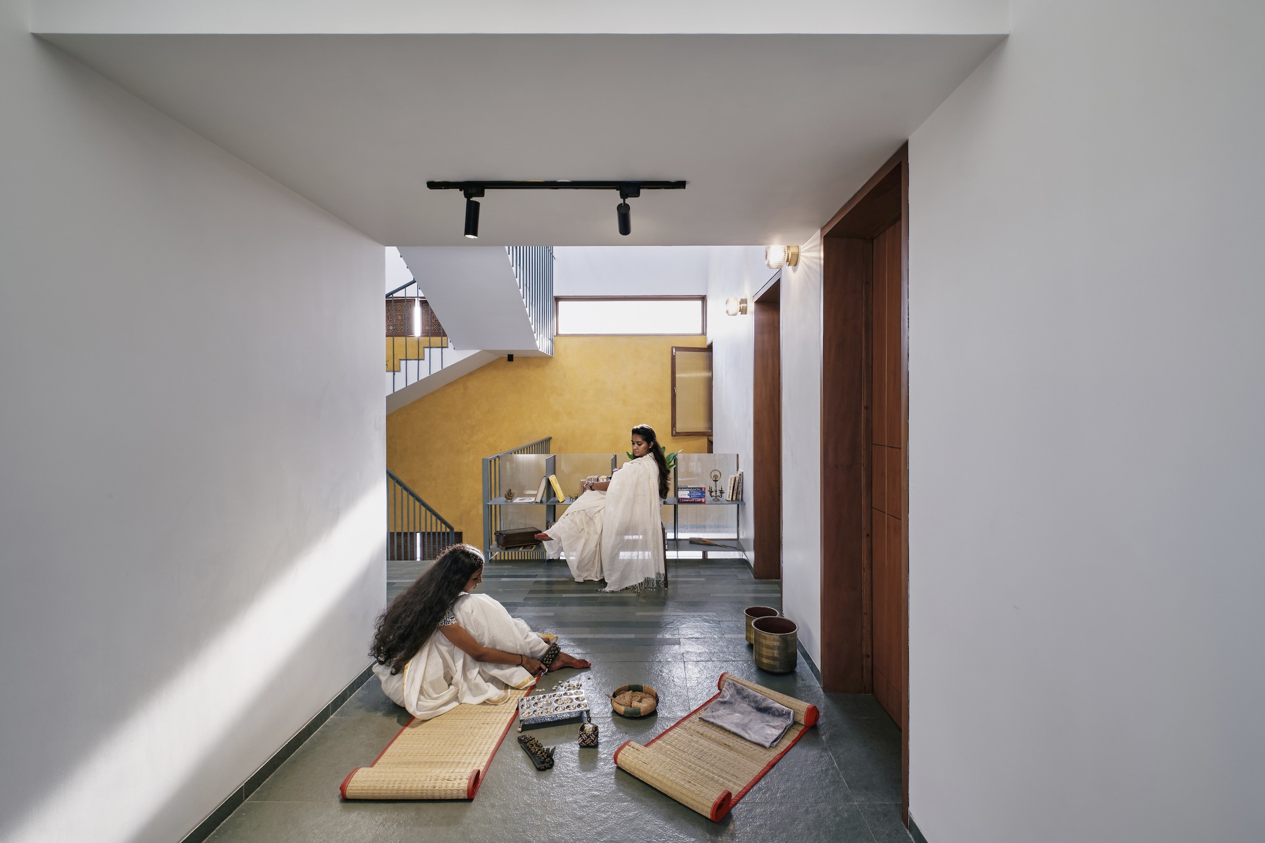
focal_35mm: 15
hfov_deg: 100.4
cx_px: 632
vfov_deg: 77.3
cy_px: 422
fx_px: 527
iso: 160
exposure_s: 1/2.33
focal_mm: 10
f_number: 9
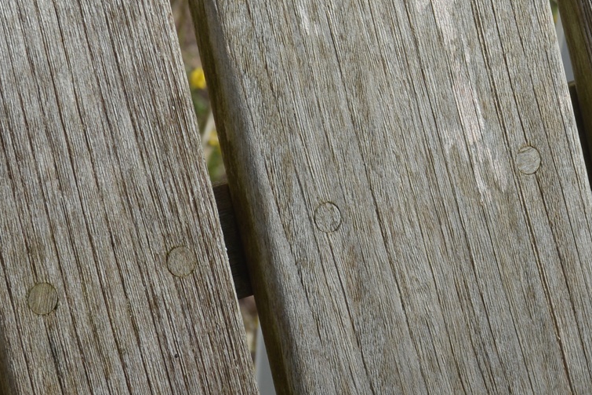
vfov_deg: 8.6
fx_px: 2614
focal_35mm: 159
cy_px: -51
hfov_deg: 12.9
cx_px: 485
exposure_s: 1/250
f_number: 8
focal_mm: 32
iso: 140
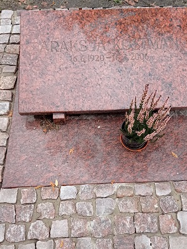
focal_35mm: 41
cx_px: 106
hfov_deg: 35.1
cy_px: 138
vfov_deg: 45.7
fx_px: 295
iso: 104
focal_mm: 4.74
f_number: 1.79
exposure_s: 1/248
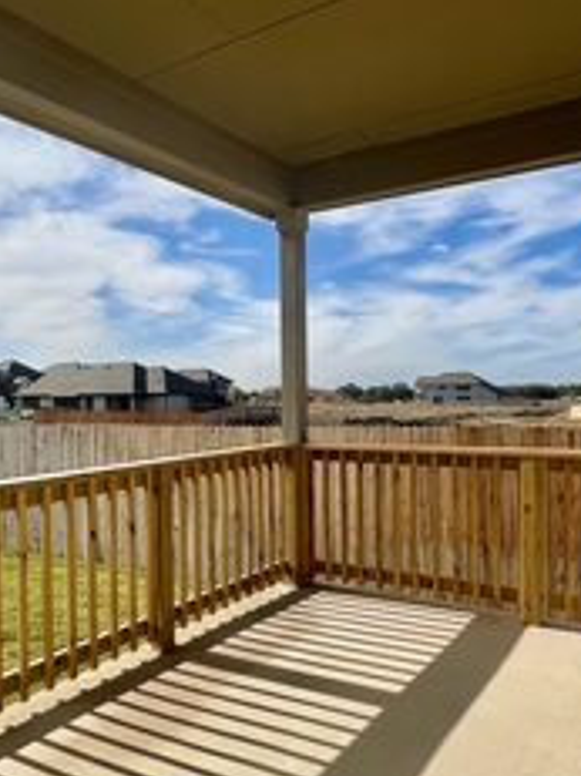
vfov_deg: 65.2
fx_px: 605
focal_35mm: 27
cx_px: 269
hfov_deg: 51.3
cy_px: 423
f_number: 1.8
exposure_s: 1/3040
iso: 32
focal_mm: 1.57
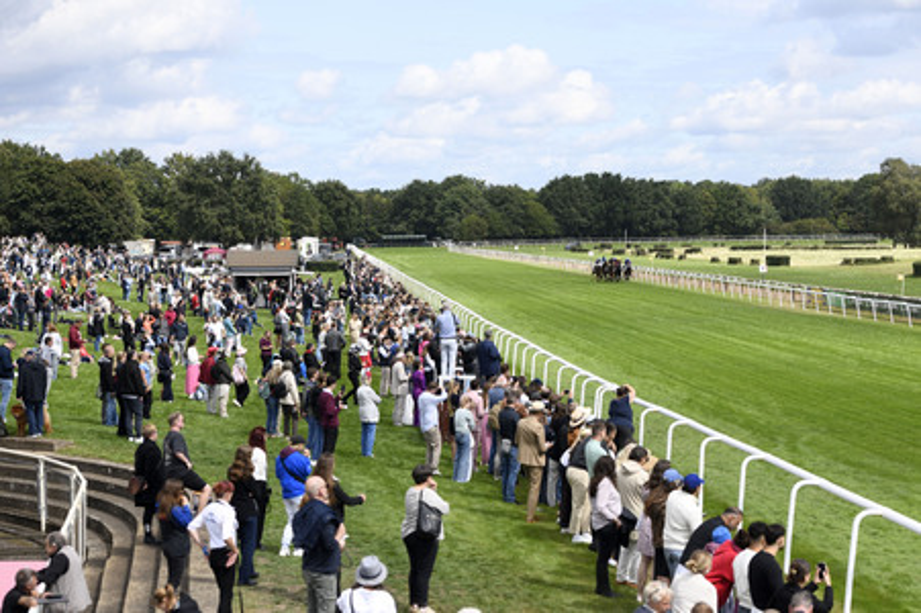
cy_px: 306
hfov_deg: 26.0
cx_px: 460
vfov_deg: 17.5
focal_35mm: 78
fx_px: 1994
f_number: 5
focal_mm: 78
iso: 640
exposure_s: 1/5000
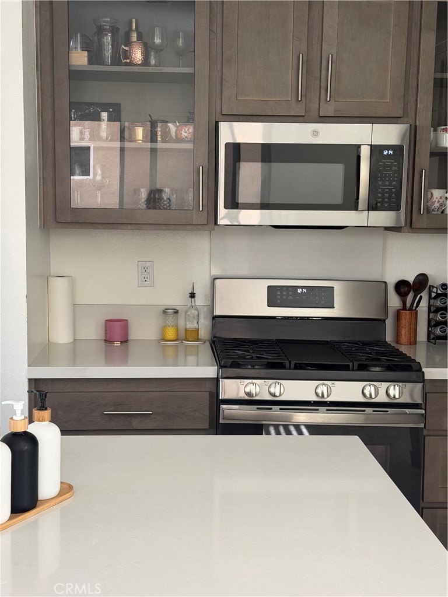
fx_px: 828
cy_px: 298
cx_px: 224
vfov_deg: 39.7
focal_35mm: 48
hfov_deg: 30.3
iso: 100
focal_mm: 6.76
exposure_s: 1/60
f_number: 1.78
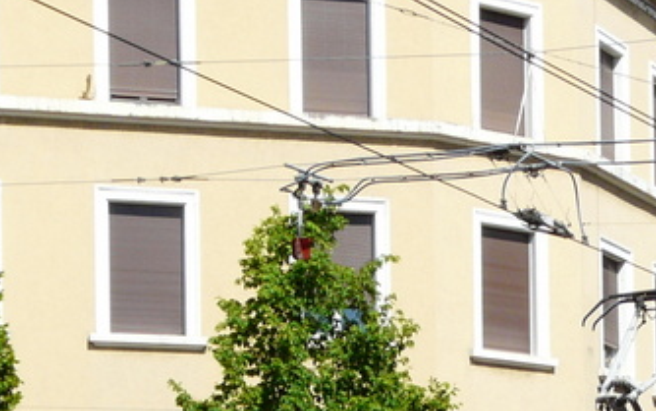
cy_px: 694
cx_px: 717
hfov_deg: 12.3
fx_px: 3005
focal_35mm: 168
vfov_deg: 7.6
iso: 100
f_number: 5.6
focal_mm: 8.8
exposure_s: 1/400
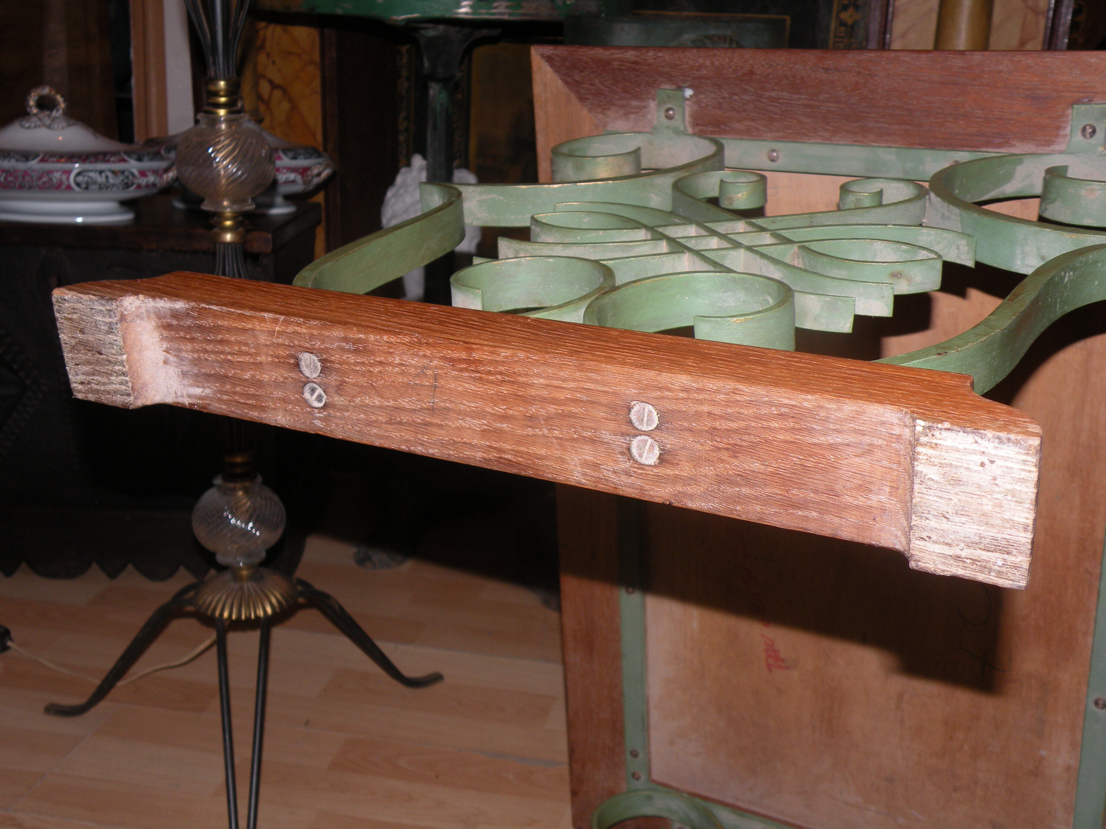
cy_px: 414
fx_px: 1342
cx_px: 553
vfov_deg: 34.3
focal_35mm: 42
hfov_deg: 44.8
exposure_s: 1/60
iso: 64
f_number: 3.2
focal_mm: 7.4
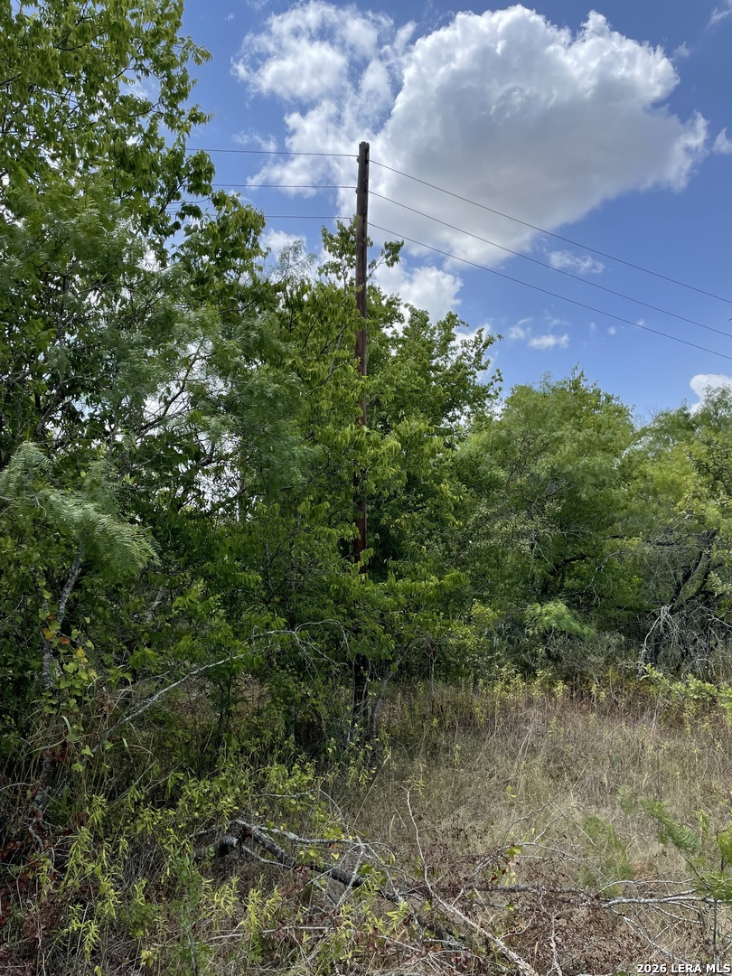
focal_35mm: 26
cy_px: 488
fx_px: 733
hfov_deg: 53.1
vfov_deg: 67.3
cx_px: 366
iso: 32
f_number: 1.6
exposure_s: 1/2959
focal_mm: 4.2
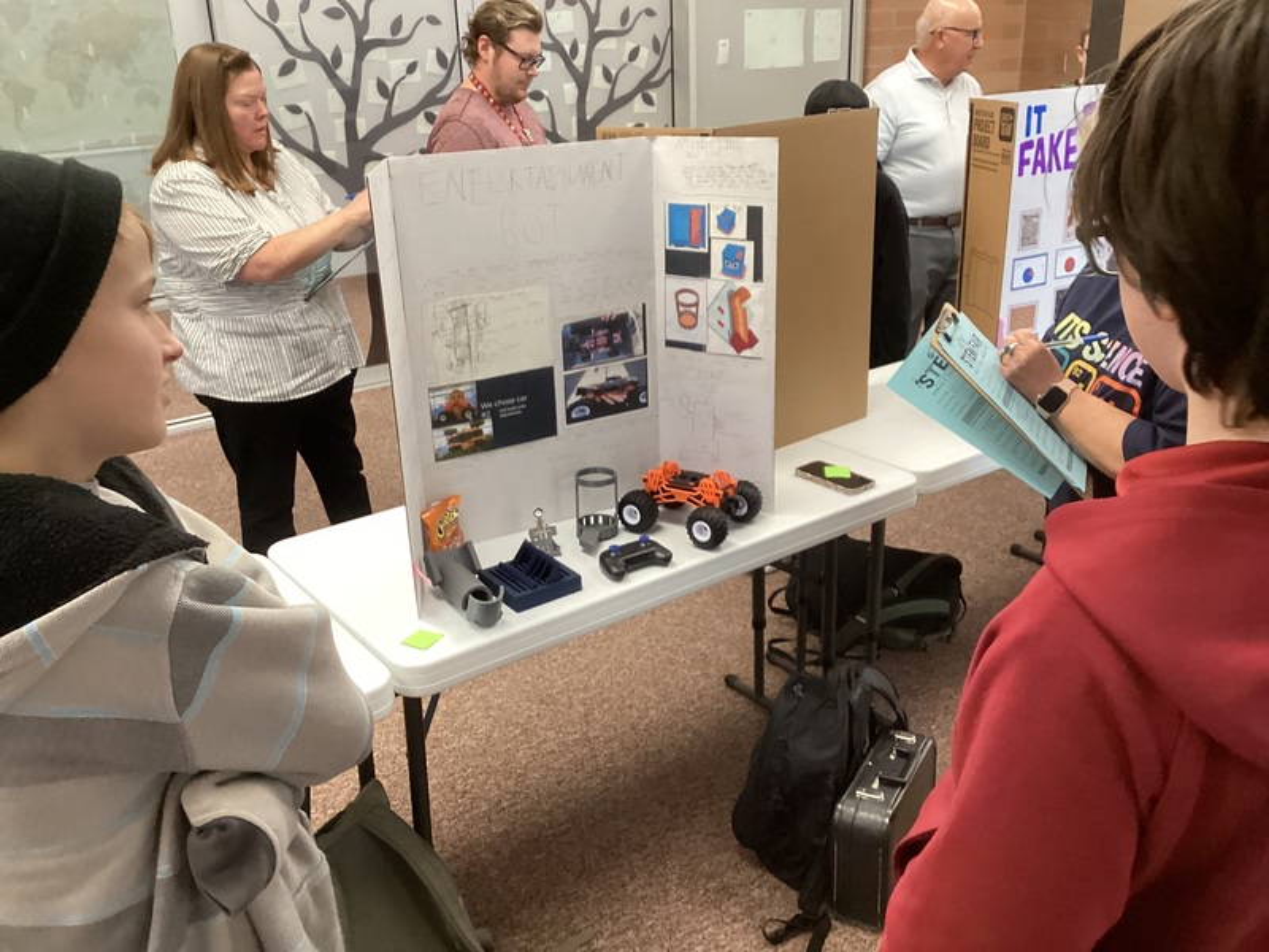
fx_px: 1136
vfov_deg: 45.4
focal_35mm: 31
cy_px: 476
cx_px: 634
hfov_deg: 58.4
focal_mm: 3.3
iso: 250
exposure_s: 1/60
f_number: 2.4
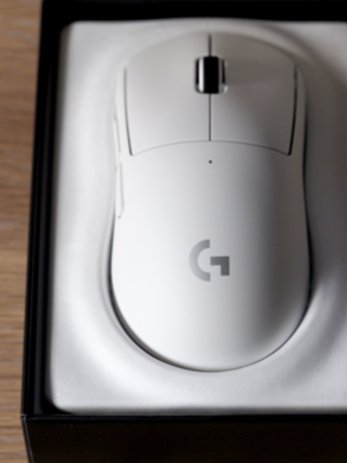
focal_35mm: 154
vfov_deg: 12.8
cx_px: 217
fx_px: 2058
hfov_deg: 9.6
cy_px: 220
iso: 500
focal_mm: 60
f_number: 4.5
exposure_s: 1/125
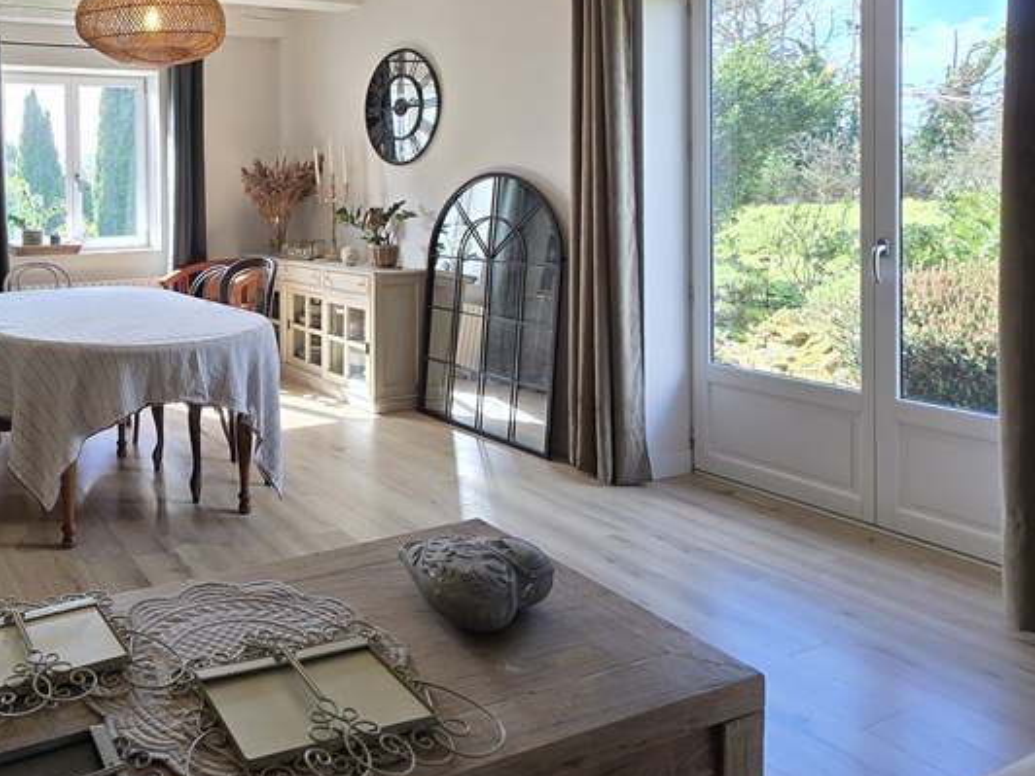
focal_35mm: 25
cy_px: 208
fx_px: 747
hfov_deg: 62.3
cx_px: 179
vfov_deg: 52.8
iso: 64
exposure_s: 1/120
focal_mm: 2.2
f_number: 1.9
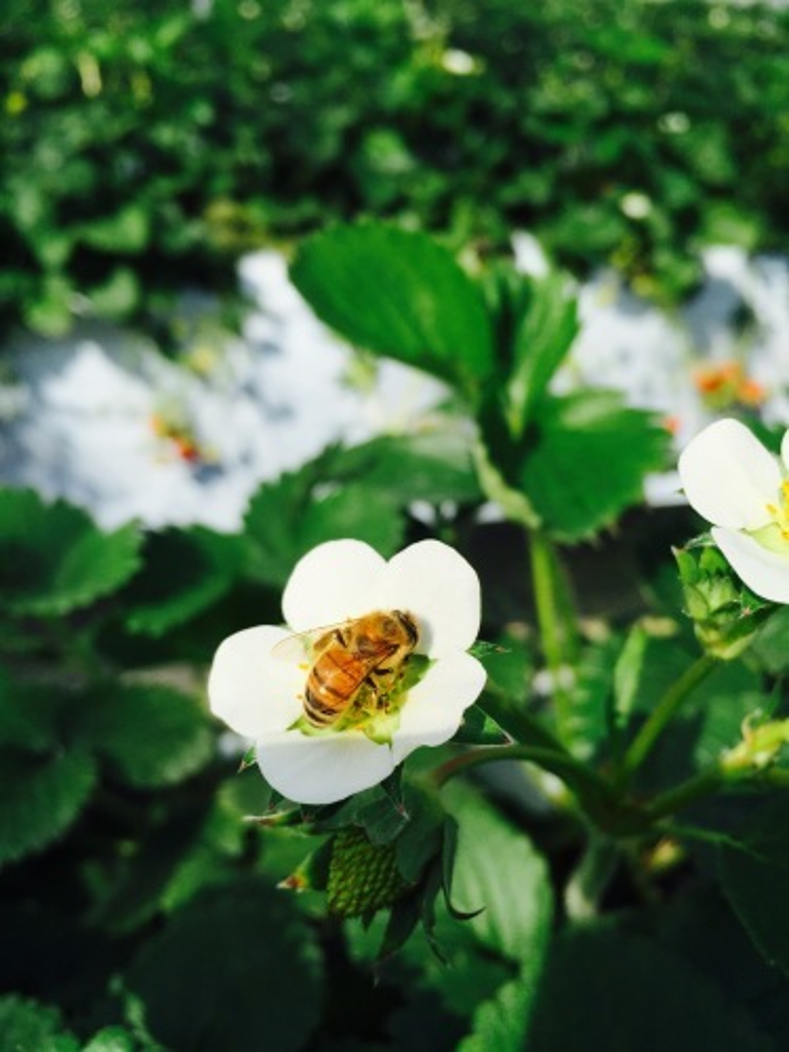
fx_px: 881
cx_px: 394
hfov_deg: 48.2
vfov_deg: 61.7
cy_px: 526
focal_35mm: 29
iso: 32
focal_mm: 4.15
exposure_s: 1/3968
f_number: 2.2
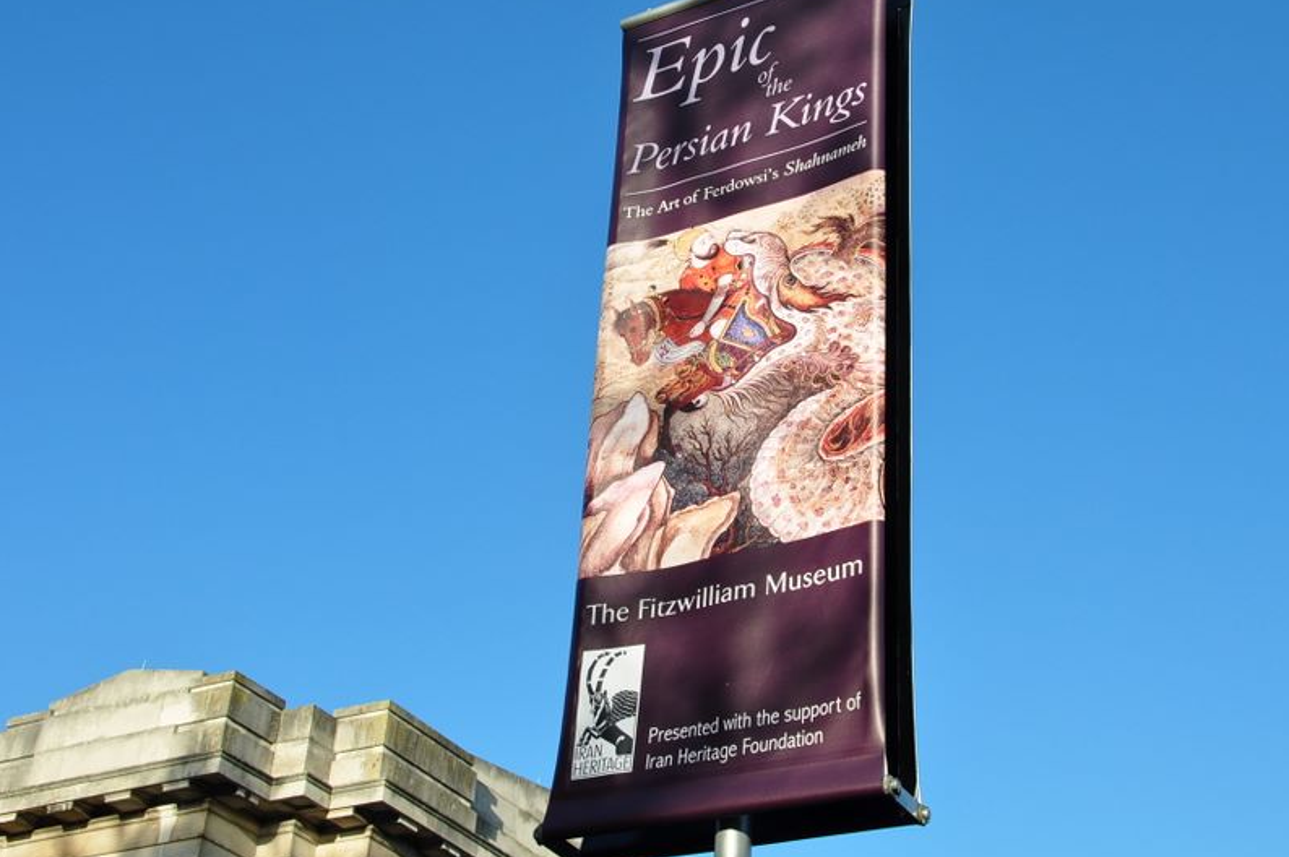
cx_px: 698
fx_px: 2075
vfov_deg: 23.3
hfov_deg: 34.5
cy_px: 326
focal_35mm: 58
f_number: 10
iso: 200
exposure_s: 1/200
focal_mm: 30
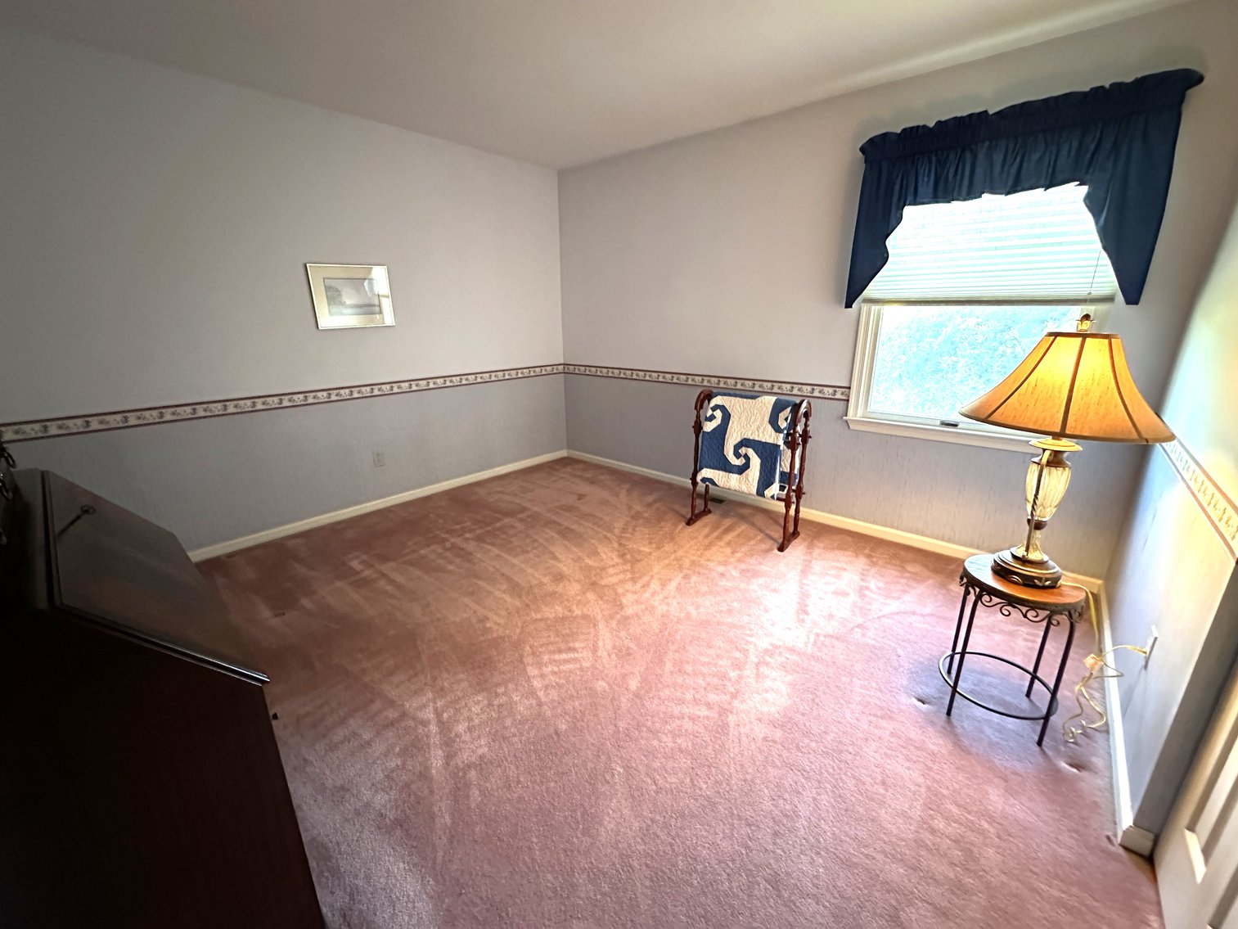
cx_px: 619
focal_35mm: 14
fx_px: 501
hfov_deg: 102.1
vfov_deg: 85.7
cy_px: 464
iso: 1000
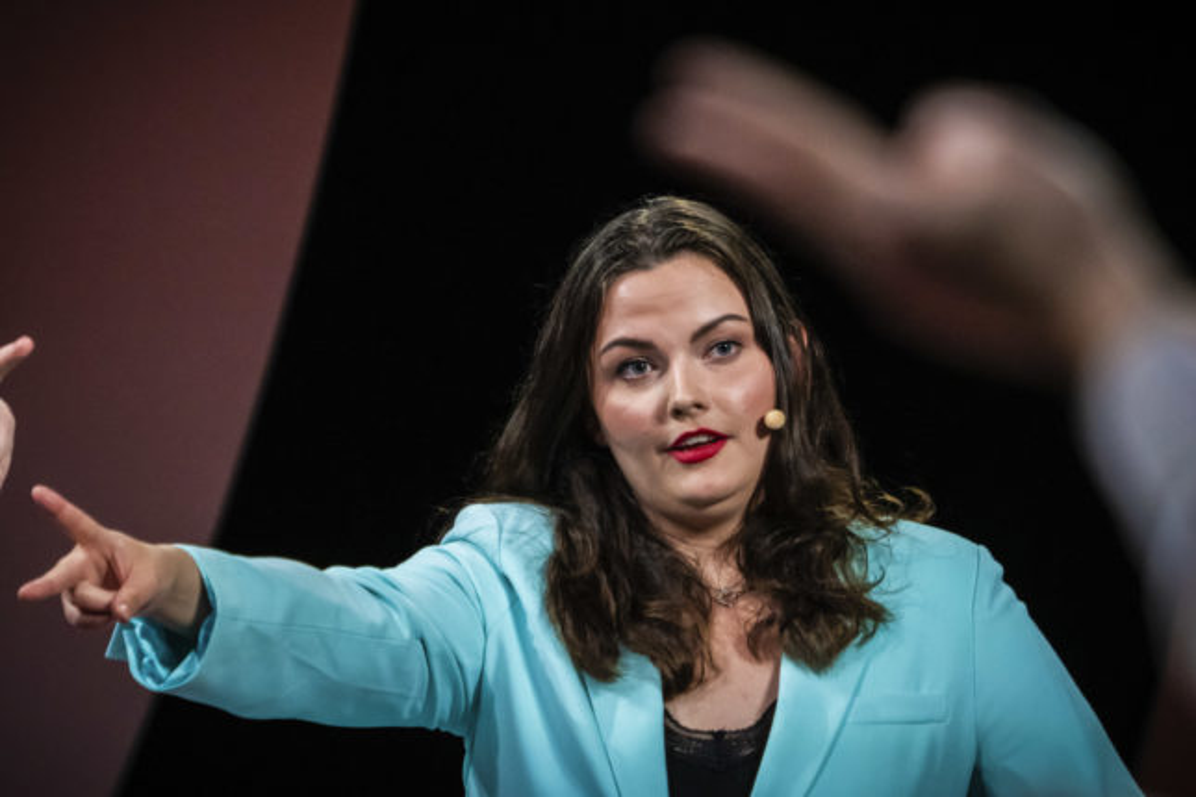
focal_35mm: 490
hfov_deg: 4.2
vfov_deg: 2.8
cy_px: 398
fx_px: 16278
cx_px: 598
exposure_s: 1/320
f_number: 5.6
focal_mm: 327
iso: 5000
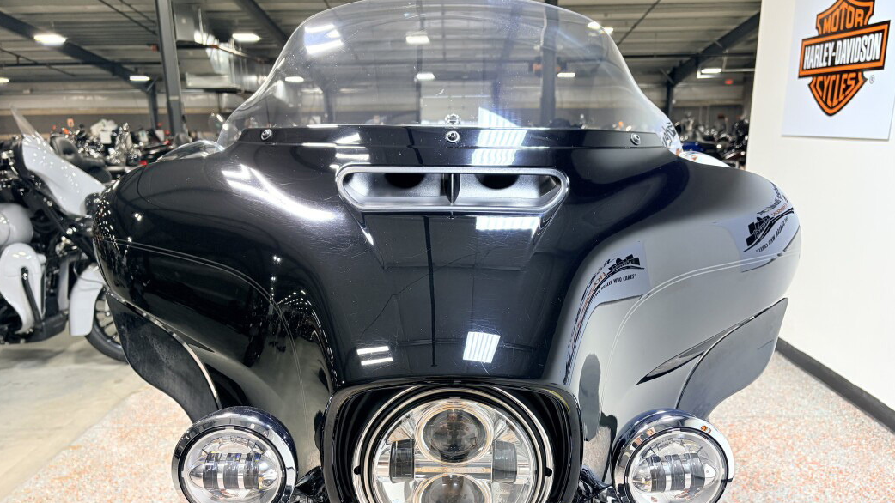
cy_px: 314
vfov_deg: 39.9
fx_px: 688
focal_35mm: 29
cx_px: 452
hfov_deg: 66.1
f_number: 1.6
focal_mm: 5.96
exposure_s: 1/120
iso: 160
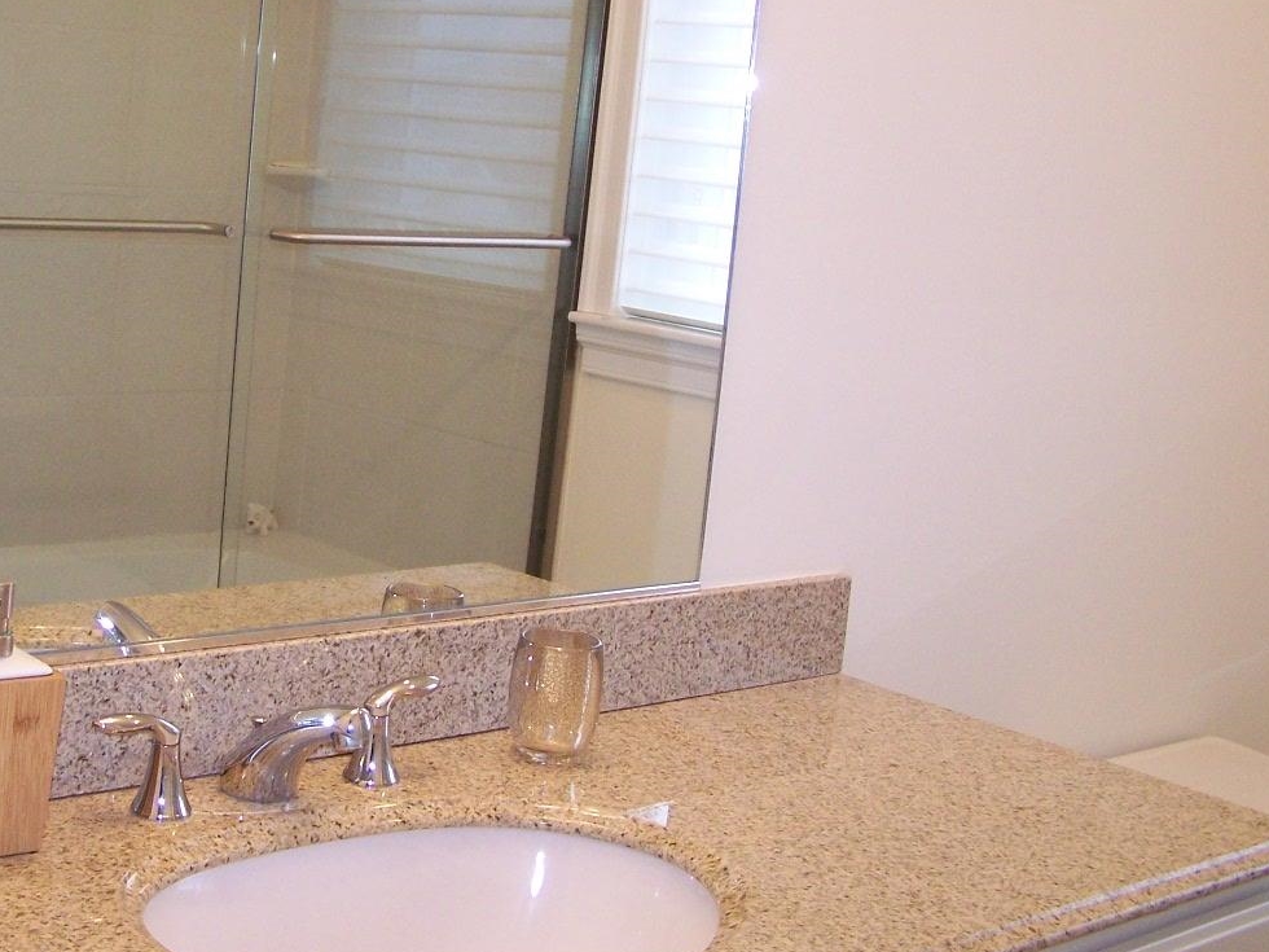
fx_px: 2126
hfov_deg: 32.8
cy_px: 361
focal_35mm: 58
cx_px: 366
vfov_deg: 25.2
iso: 160
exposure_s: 1/60
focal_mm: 6.3
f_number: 2.8
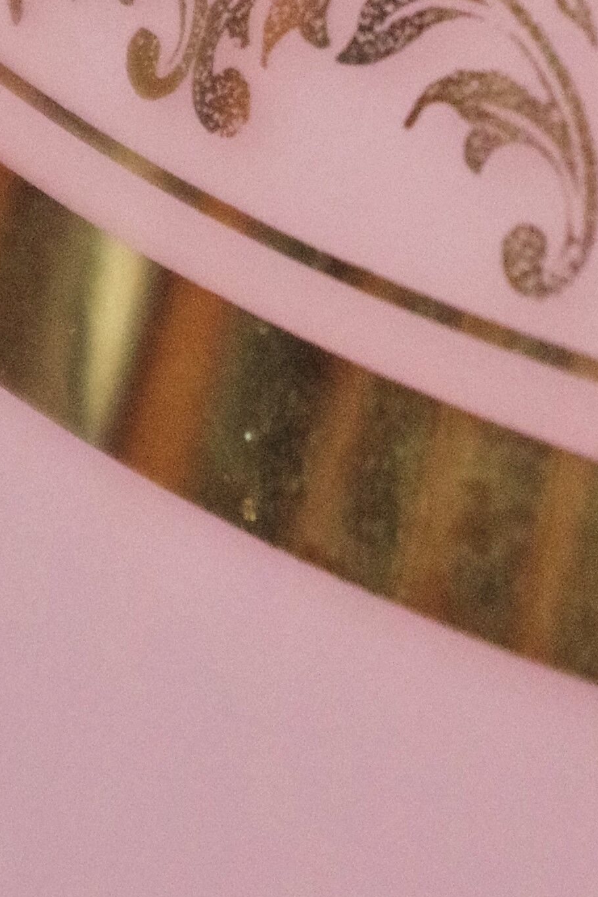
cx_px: 474
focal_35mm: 267
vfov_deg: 7.5
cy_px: -612
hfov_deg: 5.1
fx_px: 6649
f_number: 4.5
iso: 6400
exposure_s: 1/80
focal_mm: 42.5
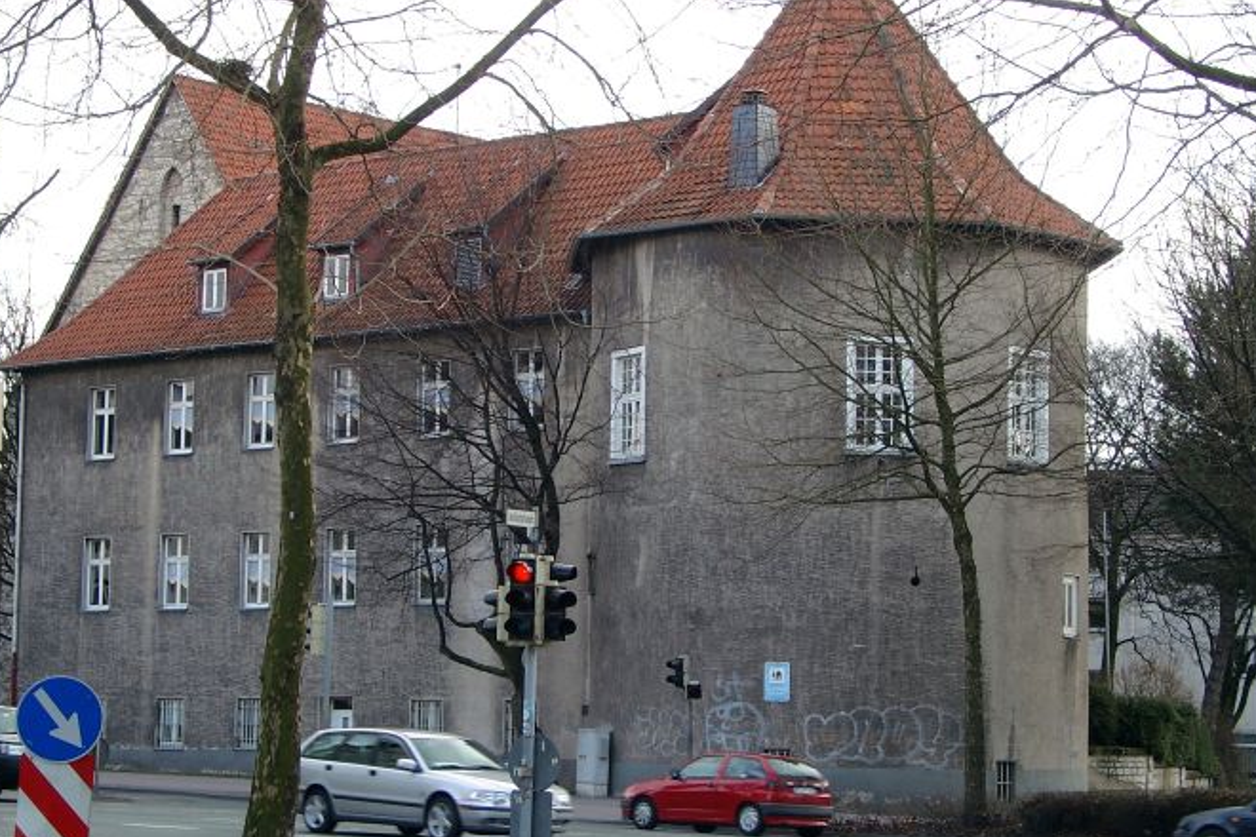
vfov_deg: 14.9
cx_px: 611
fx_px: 3210
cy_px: 321
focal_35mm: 92
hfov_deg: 22.1
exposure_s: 1/132
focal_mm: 15.12
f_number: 4
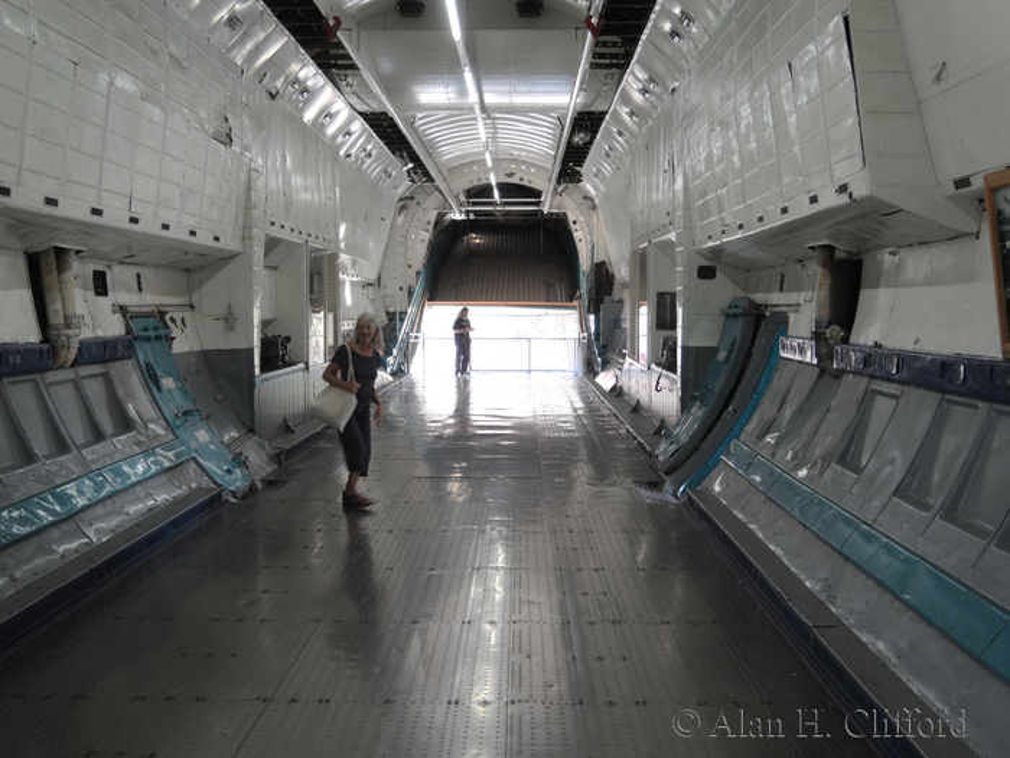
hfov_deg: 52.6
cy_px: 379
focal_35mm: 35
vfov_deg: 40.7
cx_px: 505
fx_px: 1021
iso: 100
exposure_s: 1/25
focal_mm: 7.5
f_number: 3.2
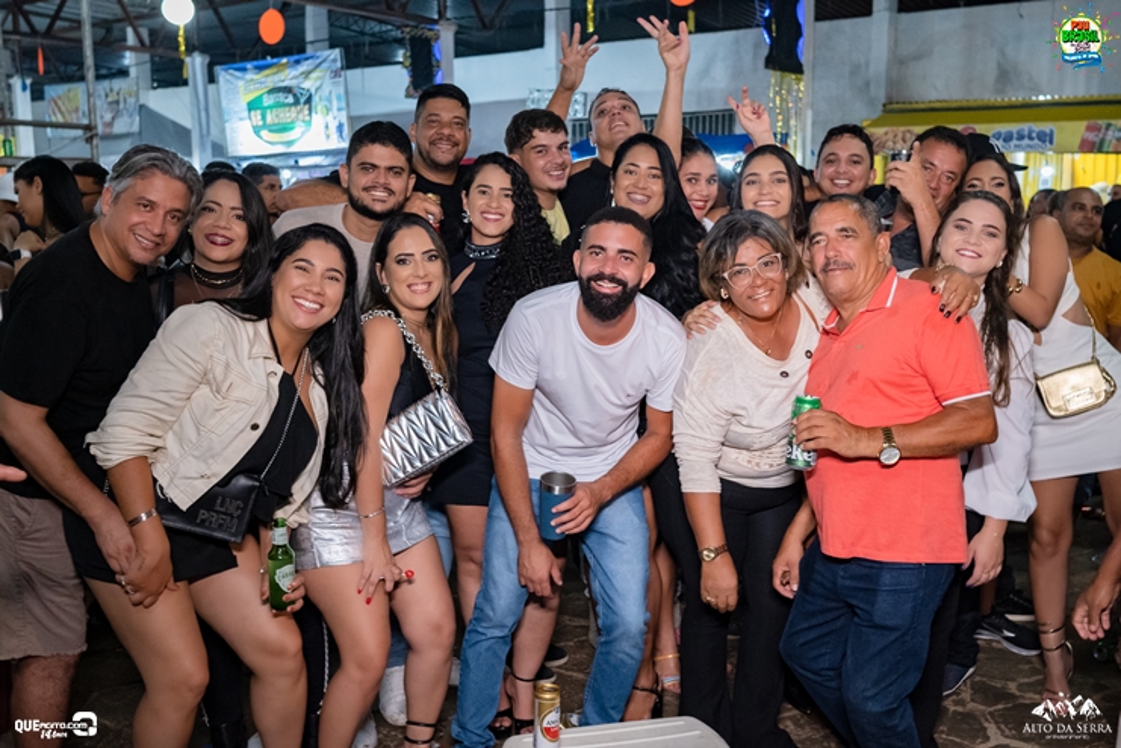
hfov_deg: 53.1
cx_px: 560
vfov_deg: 36.9
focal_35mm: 36
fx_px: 1121
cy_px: 374
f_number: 3.2
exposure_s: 1/125
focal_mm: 24
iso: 2500
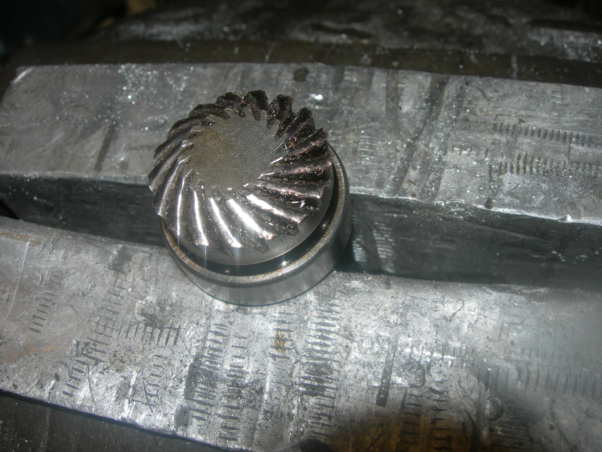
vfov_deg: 37.7
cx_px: 301
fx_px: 661
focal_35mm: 38
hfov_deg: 49.0
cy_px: 226
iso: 50
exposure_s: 1/60.1
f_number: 4.8
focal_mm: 7.8
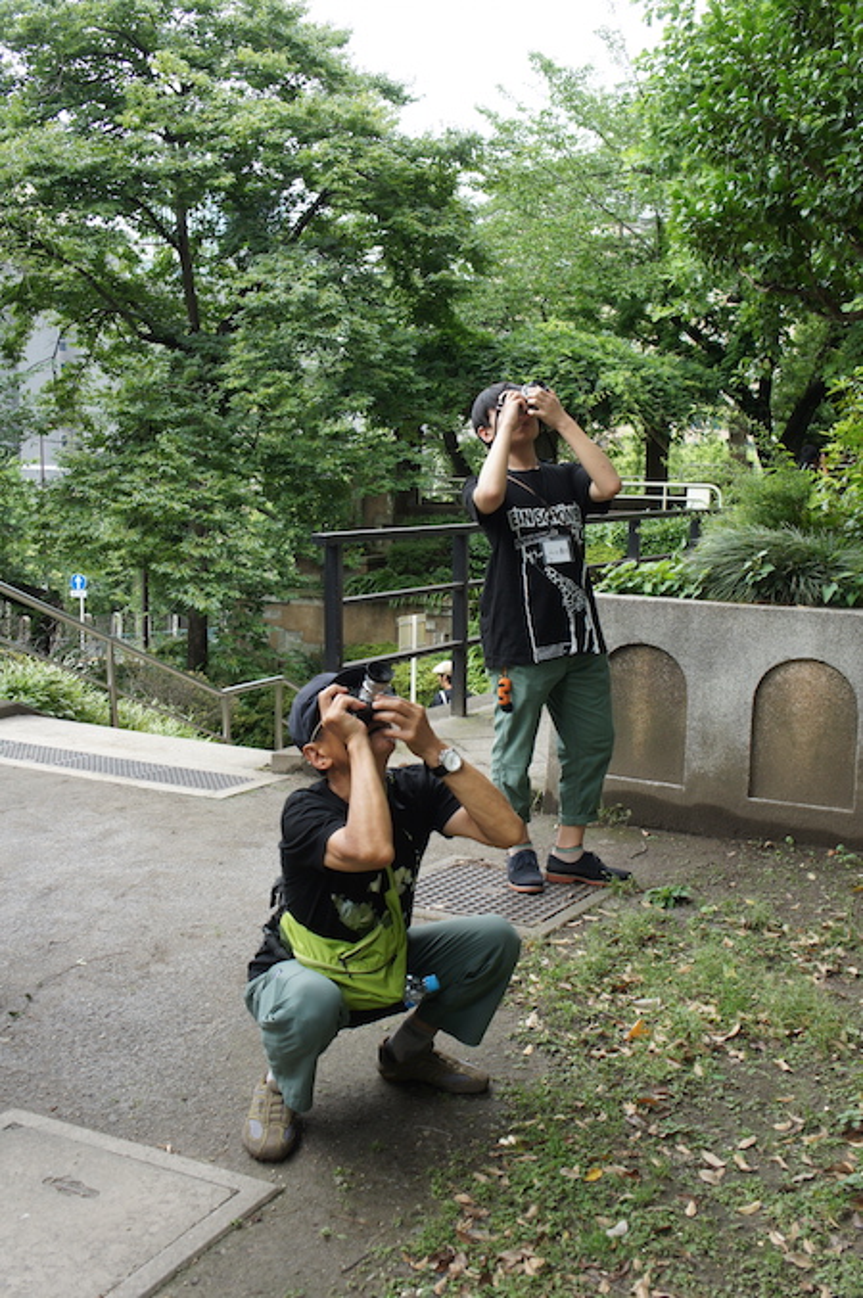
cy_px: 649
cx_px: 432
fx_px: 1351
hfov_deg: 35.4
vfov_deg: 51.3
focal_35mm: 38
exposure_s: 1/80
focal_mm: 25
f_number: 5.6
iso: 200
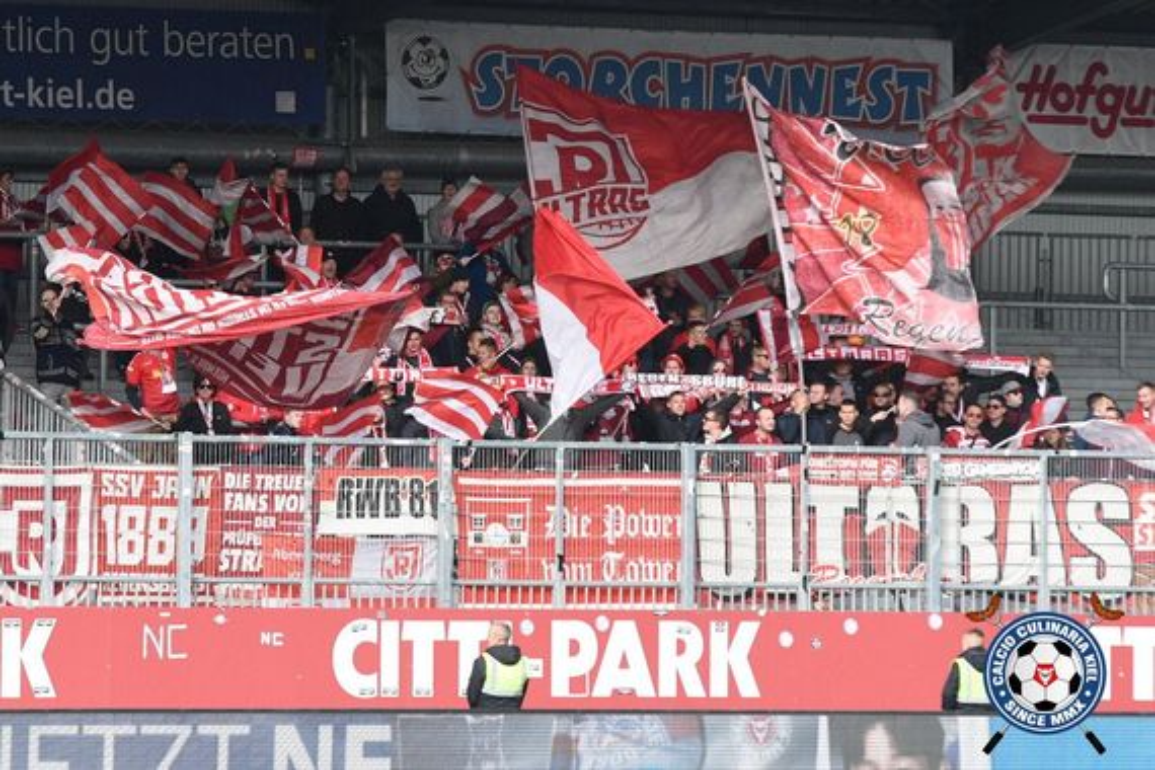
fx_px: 6978
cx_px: 578
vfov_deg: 6.3
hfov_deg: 9.5
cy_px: 385
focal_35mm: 218
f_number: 5.6
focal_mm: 145
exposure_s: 1/2000
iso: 800
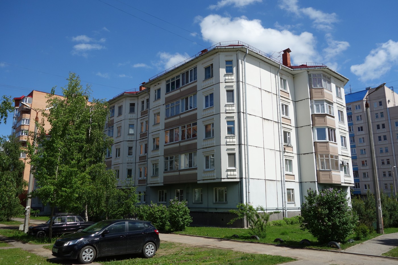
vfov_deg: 46.4
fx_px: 309
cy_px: 132
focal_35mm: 28
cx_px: 199
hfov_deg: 65.5
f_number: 5.6
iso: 125
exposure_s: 1/640
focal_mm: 10.4
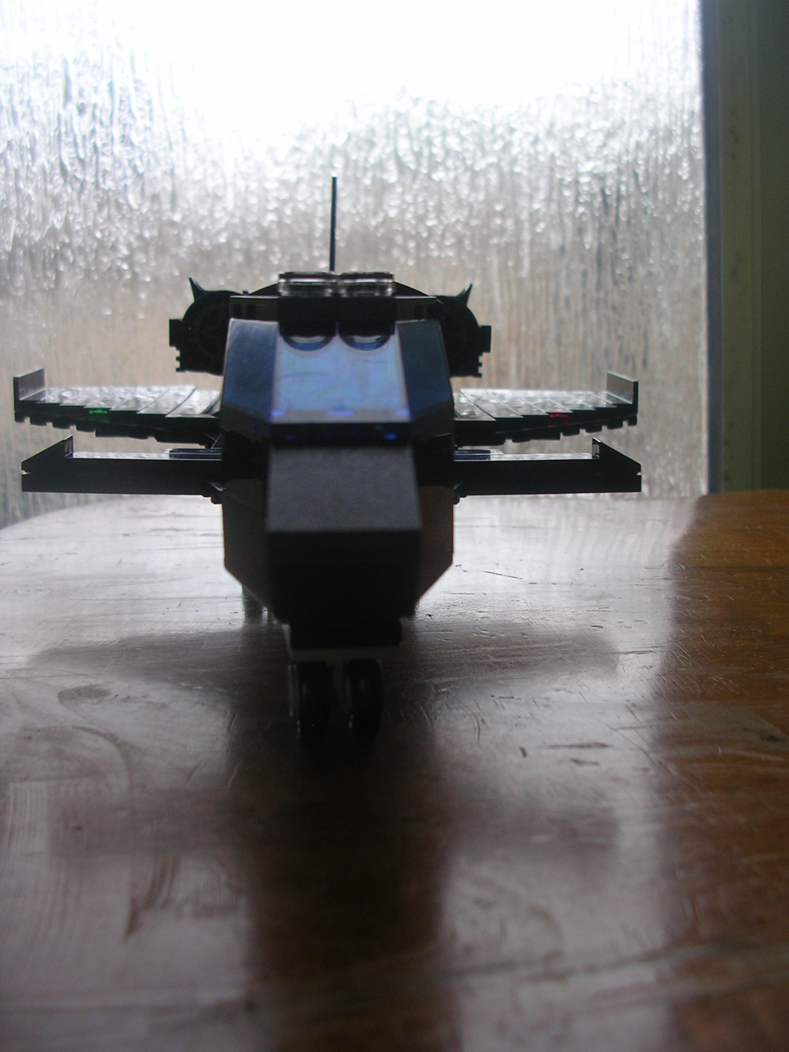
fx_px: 1155
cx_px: 394
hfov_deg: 37.7
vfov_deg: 49.0
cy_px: 526
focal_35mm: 38
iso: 50
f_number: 2.8
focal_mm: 5.8
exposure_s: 1/122
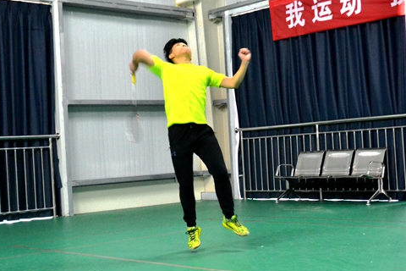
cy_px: 139
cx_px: 199
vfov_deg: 27.0
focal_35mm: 50
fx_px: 564
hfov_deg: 39.6
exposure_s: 1/125
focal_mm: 32
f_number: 4.8
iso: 3200
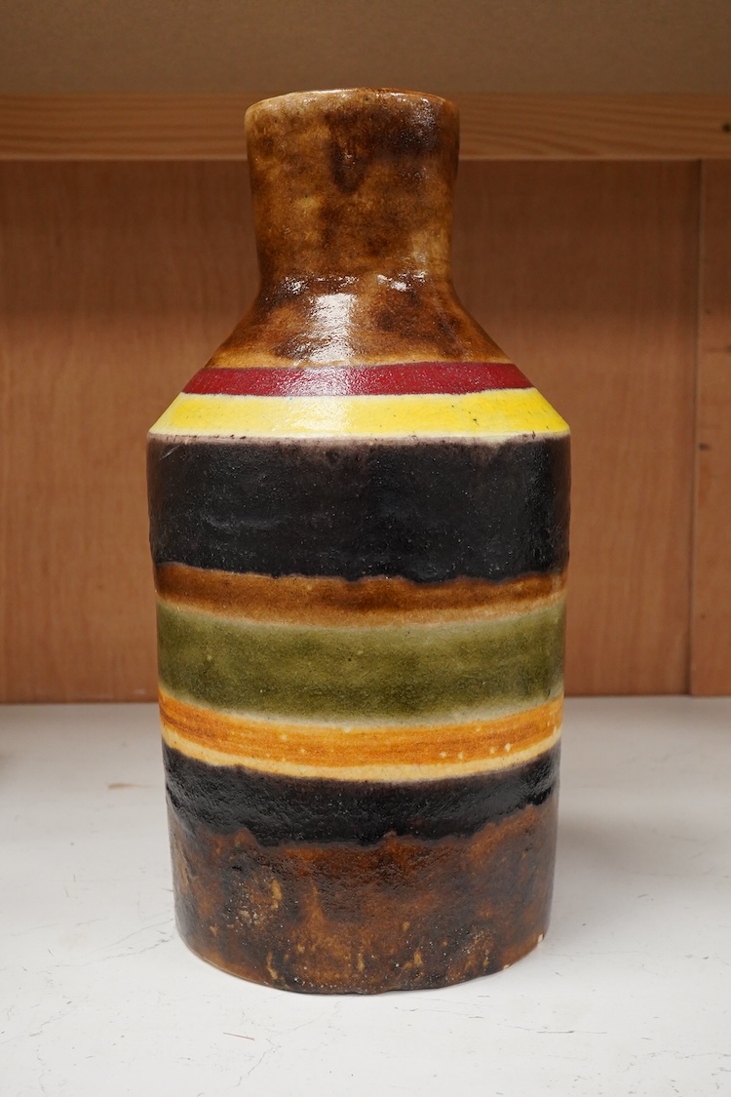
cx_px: 366
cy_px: 548
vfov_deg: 43.6
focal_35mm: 45
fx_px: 1371
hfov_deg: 29.9
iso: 2500
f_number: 10
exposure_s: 1/160
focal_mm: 30
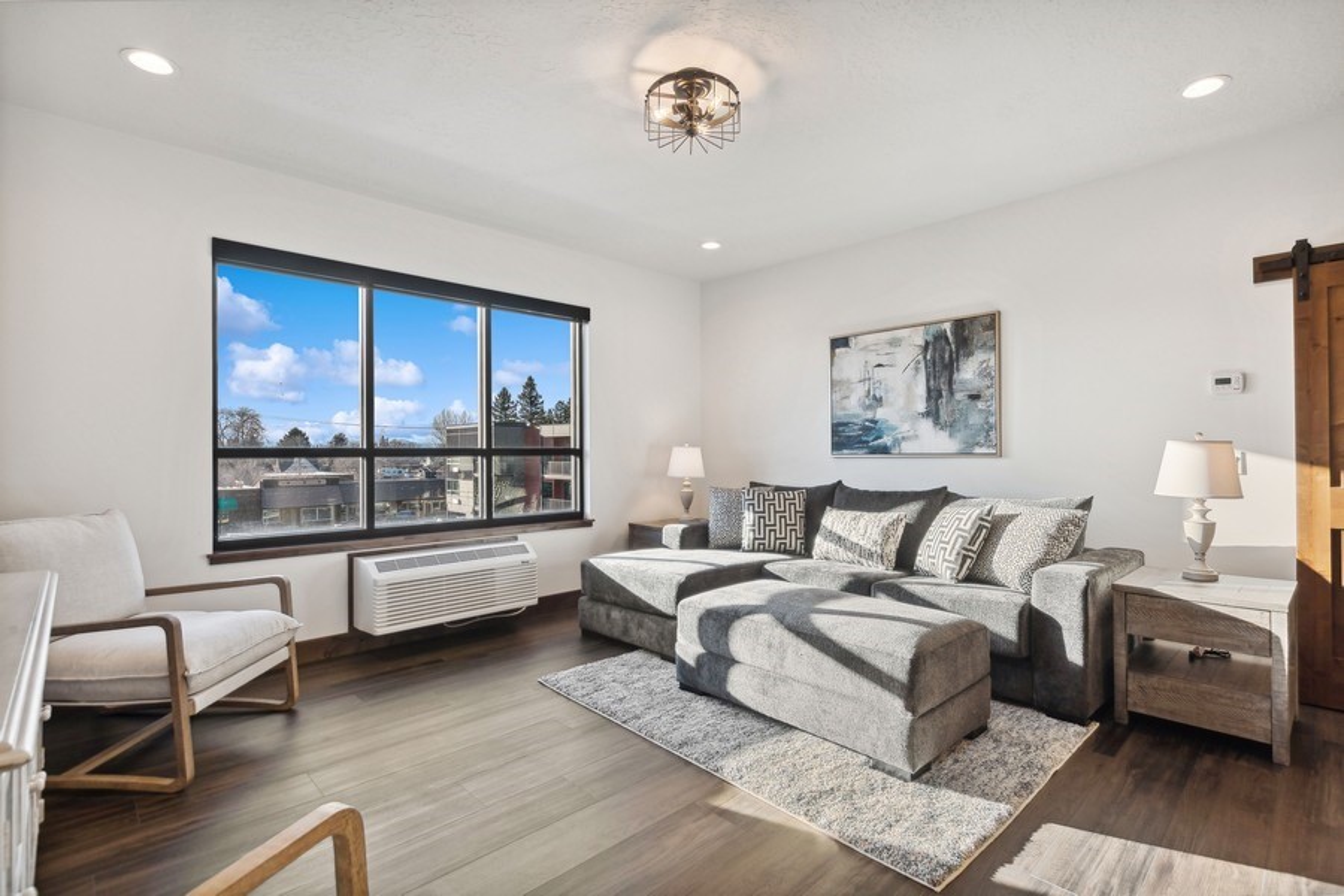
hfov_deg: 96.7
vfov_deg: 73.7
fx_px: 597
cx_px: 672
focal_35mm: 16
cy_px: 448
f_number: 6.3
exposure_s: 1/160
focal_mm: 11
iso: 200
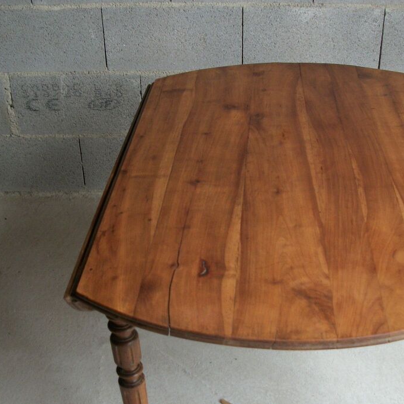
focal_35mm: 53
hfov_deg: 32.2
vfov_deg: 32.1
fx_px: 700
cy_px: 251
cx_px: 205
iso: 80
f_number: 2.9
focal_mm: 5.7
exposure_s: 1/125
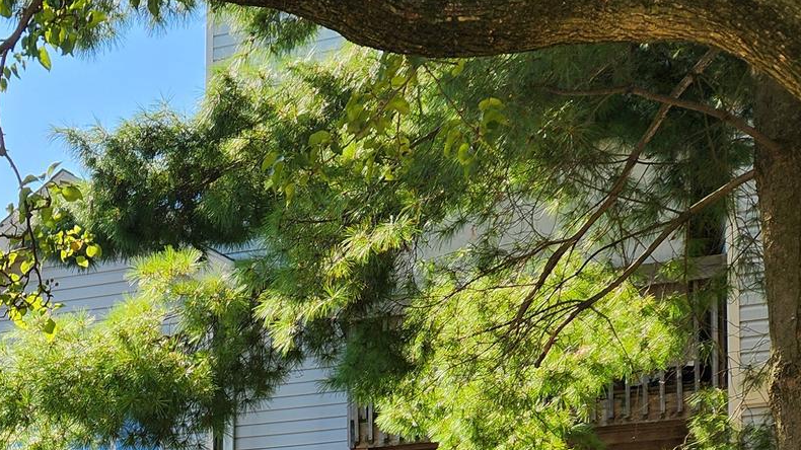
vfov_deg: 16.6
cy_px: 710
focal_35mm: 65
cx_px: 6
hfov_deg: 30.2
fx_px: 1380
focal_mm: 5.4
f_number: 1.8
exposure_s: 1/500
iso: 20
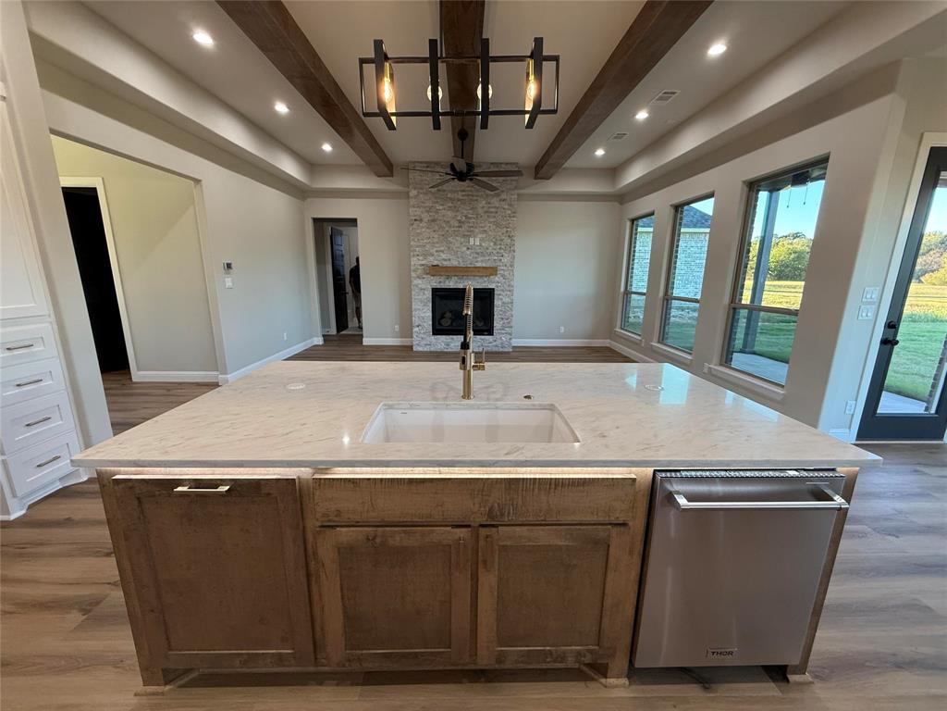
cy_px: 356
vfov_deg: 85.7
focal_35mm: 14
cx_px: 474
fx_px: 383
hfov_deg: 102.1
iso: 160
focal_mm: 2.22
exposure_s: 1/120
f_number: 2.2
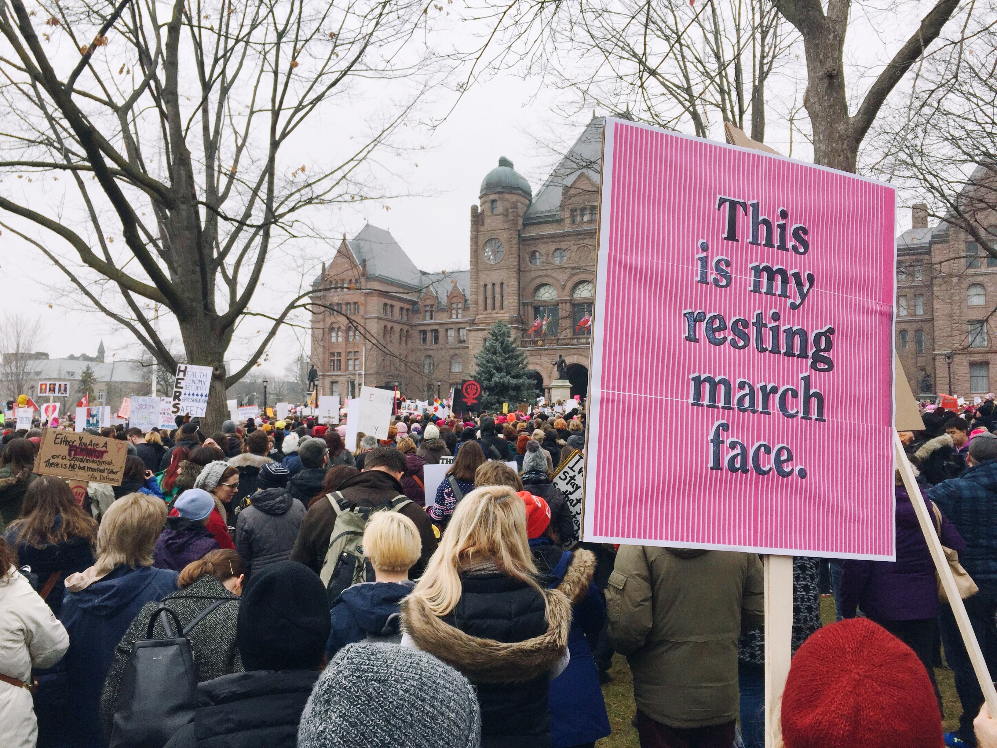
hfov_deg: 61.7
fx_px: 835
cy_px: 374
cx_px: 498
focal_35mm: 29
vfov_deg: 48.2
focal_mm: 4.15
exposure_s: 1/670
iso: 32
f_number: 2.2
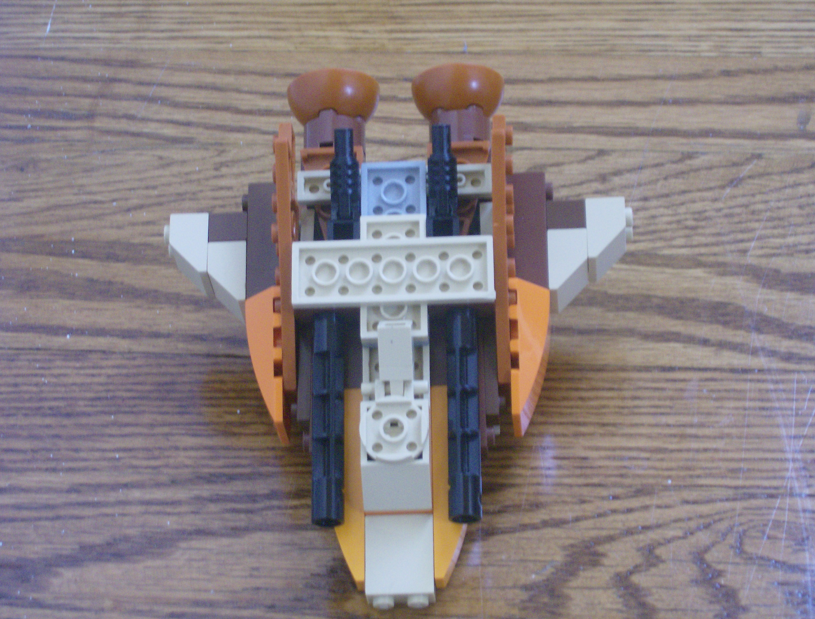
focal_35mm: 109
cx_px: 408
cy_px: 310
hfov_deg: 18.0
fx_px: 2579
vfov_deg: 13.7
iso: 200
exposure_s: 1/4.53
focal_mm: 18
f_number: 4.8
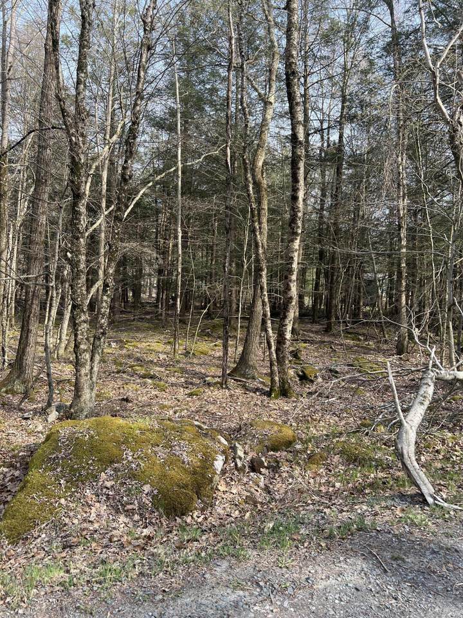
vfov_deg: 67.3
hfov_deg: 53.1
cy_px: 309
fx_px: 464
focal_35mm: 26
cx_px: 232
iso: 50
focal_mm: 5.7
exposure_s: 1/632
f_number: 1.5
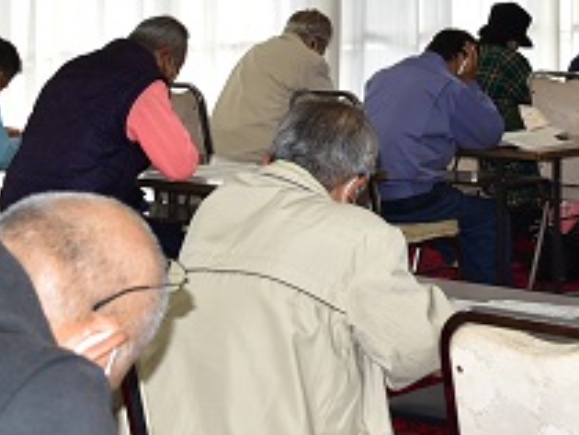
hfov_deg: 17.1
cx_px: 612
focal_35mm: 111
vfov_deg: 13.0
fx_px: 1867
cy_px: -85
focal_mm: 25
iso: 400
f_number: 6.3
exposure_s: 1/160
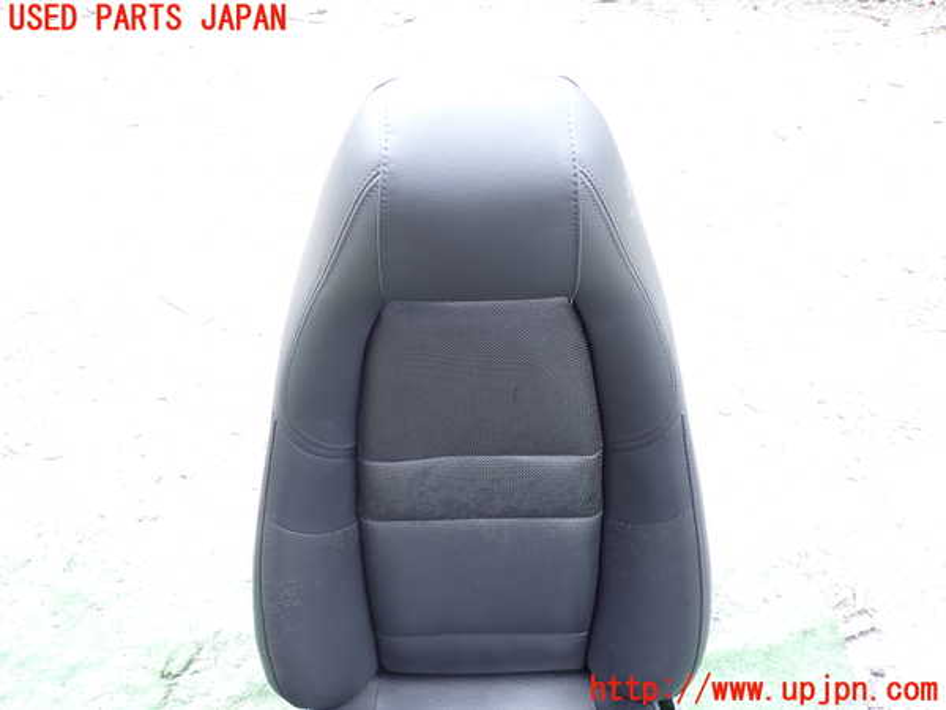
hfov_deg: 60.0
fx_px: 820
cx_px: 473
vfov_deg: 46.8
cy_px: 355
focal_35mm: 30
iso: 100
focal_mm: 5.4
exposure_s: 1/80
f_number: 2.3
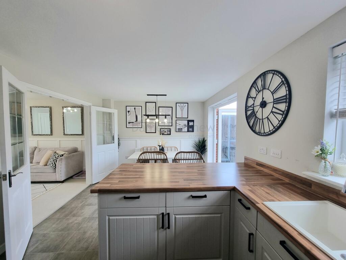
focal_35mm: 13
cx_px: 173
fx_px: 130
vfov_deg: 89.9
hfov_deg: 106.2
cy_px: 130
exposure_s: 1/100
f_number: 2.2
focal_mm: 2.2
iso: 50
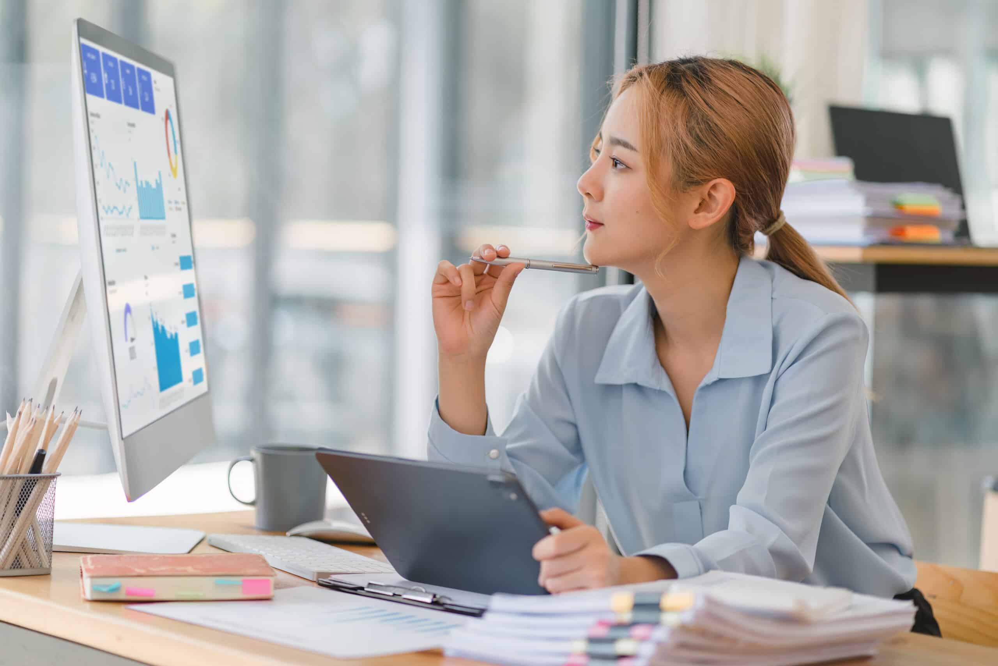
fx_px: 2356
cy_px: 333
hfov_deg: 23.9
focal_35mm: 85
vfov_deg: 16.1
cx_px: 499
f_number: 2
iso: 100
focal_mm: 85
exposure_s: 1/320
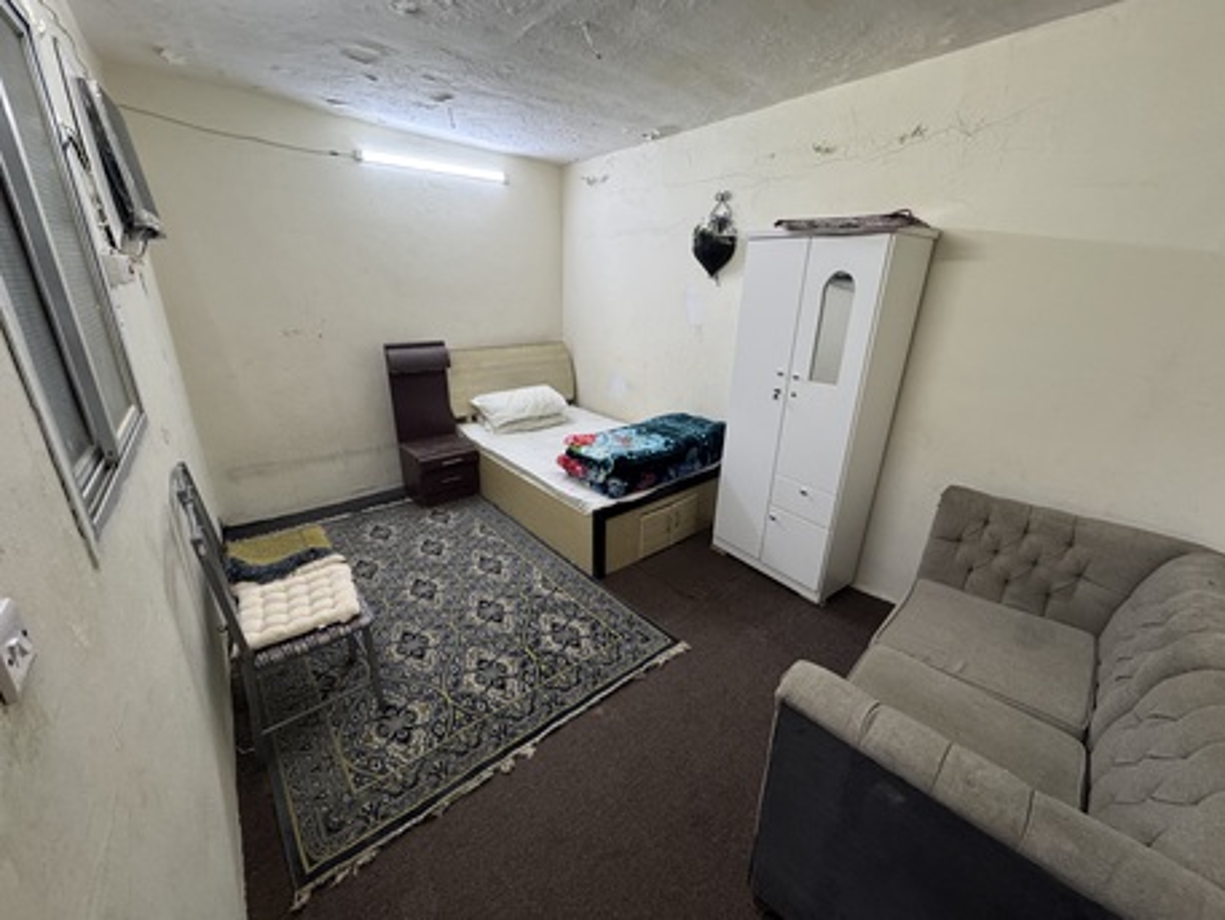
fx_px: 496
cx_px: 612
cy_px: 460
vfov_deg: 85.7
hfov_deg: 102.0
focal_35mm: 14
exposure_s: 1/60
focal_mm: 2.22
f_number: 2.2
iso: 320
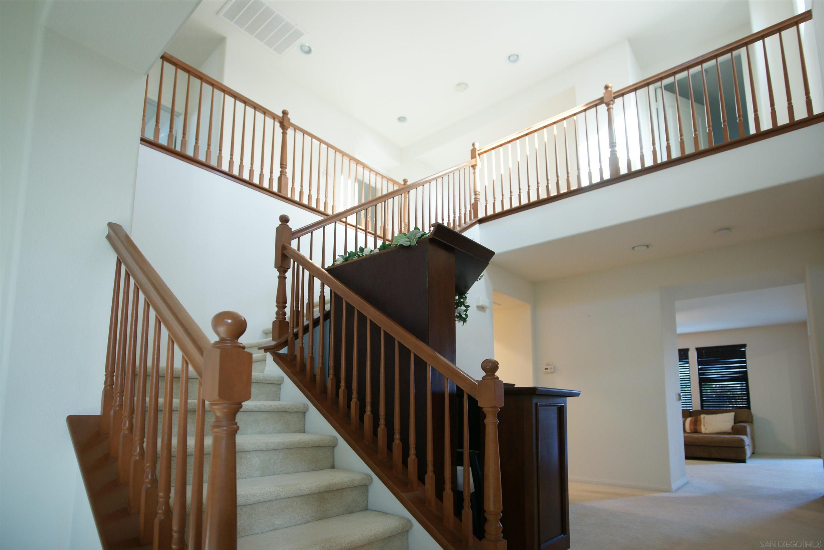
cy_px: 275
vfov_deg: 73.8
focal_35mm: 16
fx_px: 366
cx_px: 412
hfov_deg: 96.7
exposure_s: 1/30
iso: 320
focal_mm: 16
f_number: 2.8
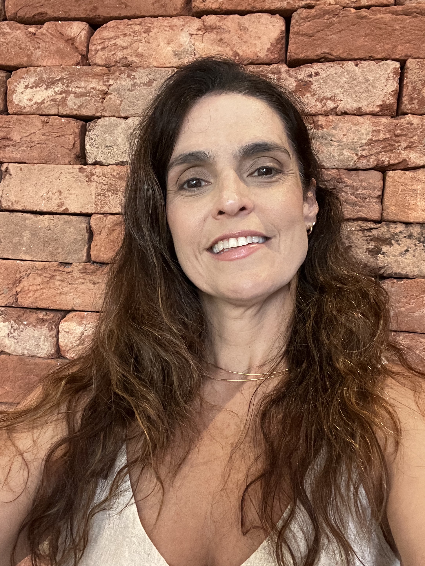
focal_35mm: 30
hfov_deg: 46.8
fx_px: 491
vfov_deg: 60.0
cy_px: 283
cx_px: 212
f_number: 2.2
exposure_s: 1/60
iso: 320
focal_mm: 2.71
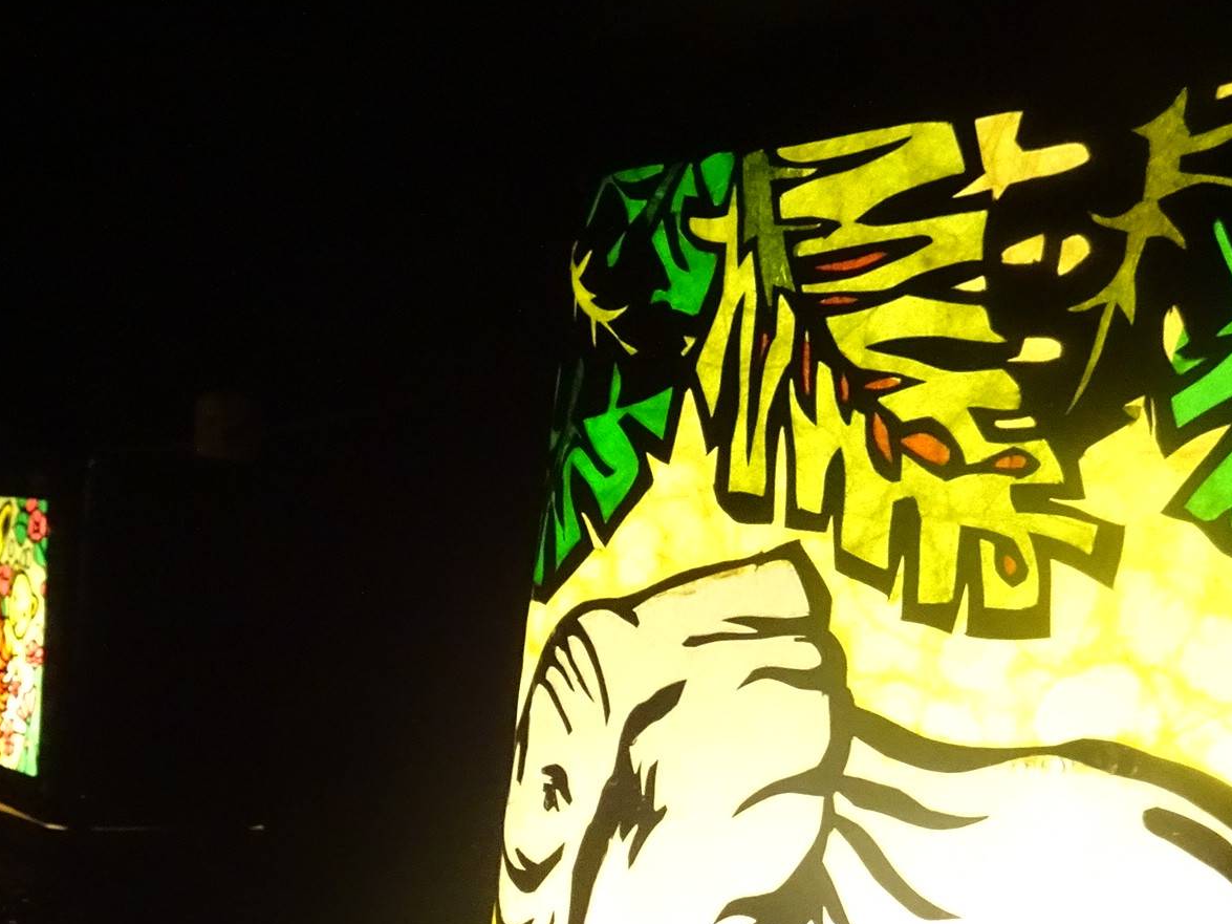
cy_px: 992
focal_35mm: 64
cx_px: 127
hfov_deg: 29.1
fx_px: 2278
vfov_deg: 21.8
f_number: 3.5
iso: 800
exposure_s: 1/30
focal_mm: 4.9
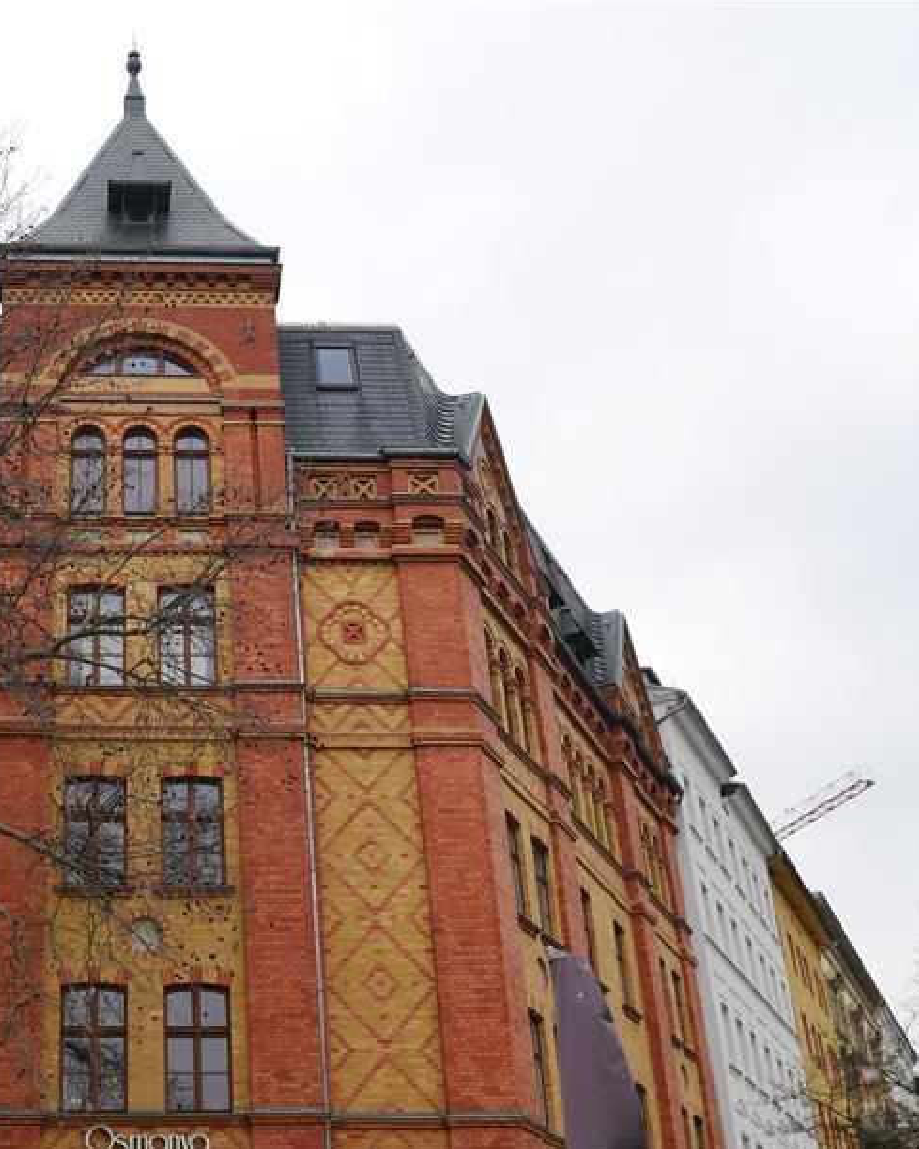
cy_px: 732
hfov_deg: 35.6
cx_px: 132
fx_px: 1360
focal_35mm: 40
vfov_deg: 45.3
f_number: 5
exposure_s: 1/250
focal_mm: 12
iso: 200
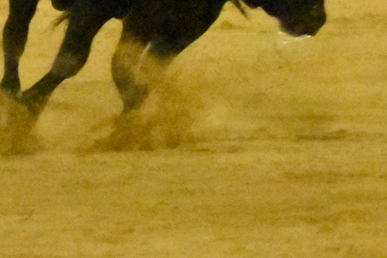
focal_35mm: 682
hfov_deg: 3.0
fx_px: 7331
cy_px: -230
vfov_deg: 2.0
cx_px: 399
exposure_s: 1/500
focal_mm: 78
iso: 25600
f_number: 5.6
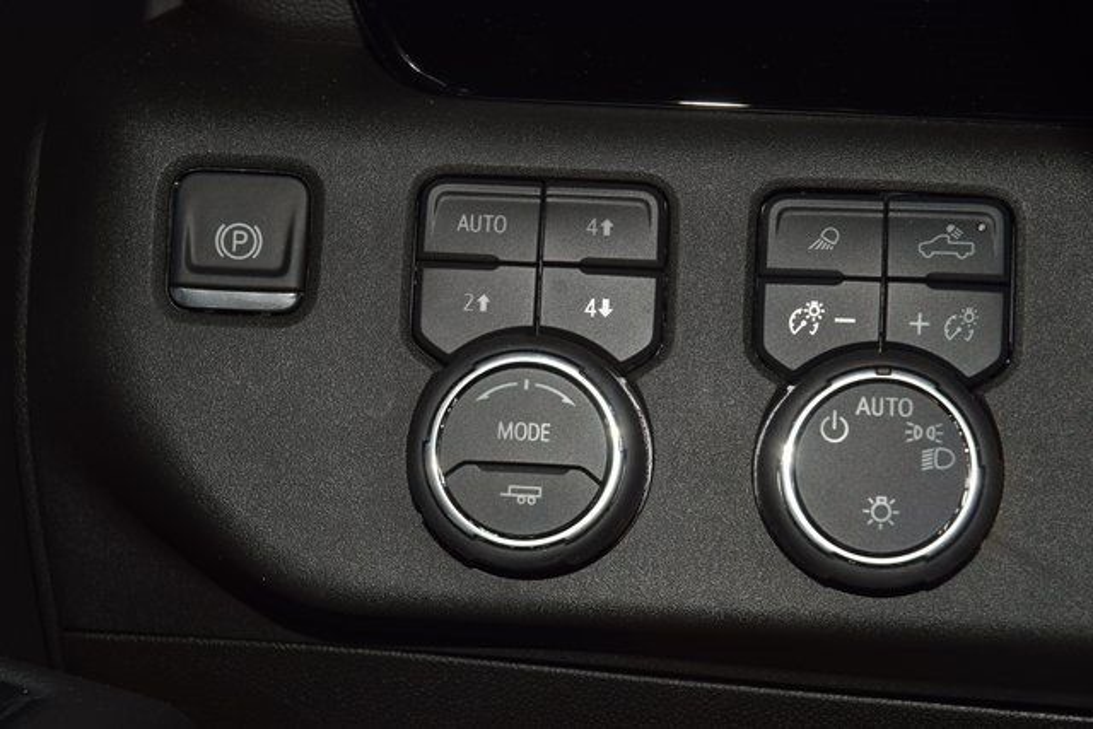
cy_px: 364
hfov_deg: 19.5
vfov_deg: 13.0
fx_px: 3188
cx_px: 546
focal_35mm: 105
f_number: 8
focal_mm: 70
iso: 100
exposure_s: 1/125
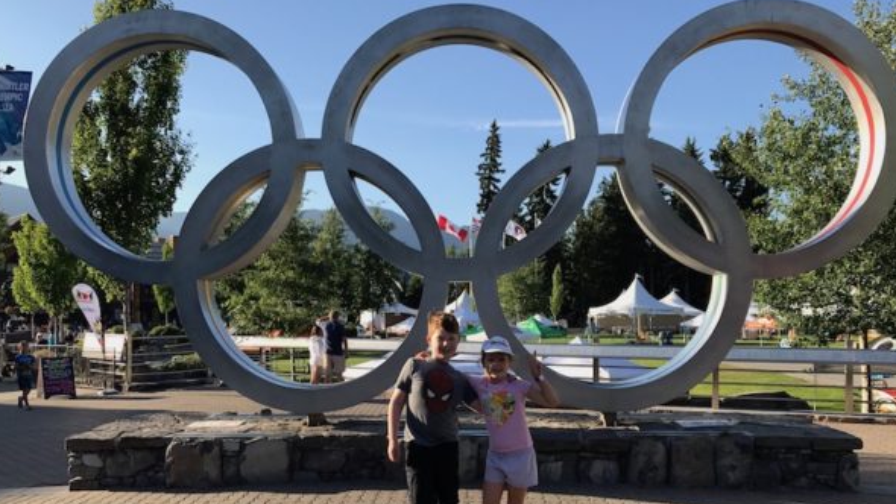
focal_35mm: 31
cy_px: 317
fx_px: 737
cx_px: 448
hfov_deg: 62.6
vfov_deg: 37.5
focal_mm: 3.99
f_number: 1.8
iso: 20
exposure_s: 1/1259
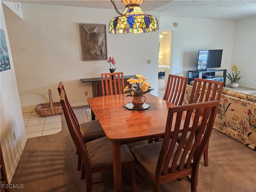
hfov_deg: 73.9
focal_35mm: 23
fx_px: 170
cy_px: 96
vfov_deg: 58.9
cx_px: 128
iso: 640
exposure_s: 1/120
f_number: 1.7
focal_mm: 6.3
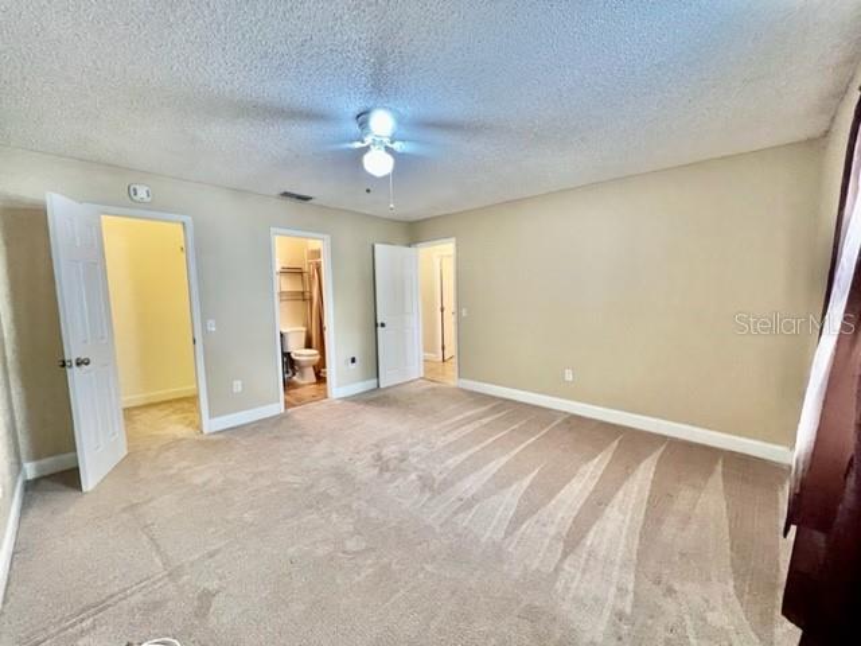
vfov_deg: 89.9
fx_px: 323
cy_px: 323
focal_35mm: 13
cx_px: 430
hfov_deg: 106.2
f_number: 1.8
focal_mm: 1.57
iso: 400
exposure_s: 1/60
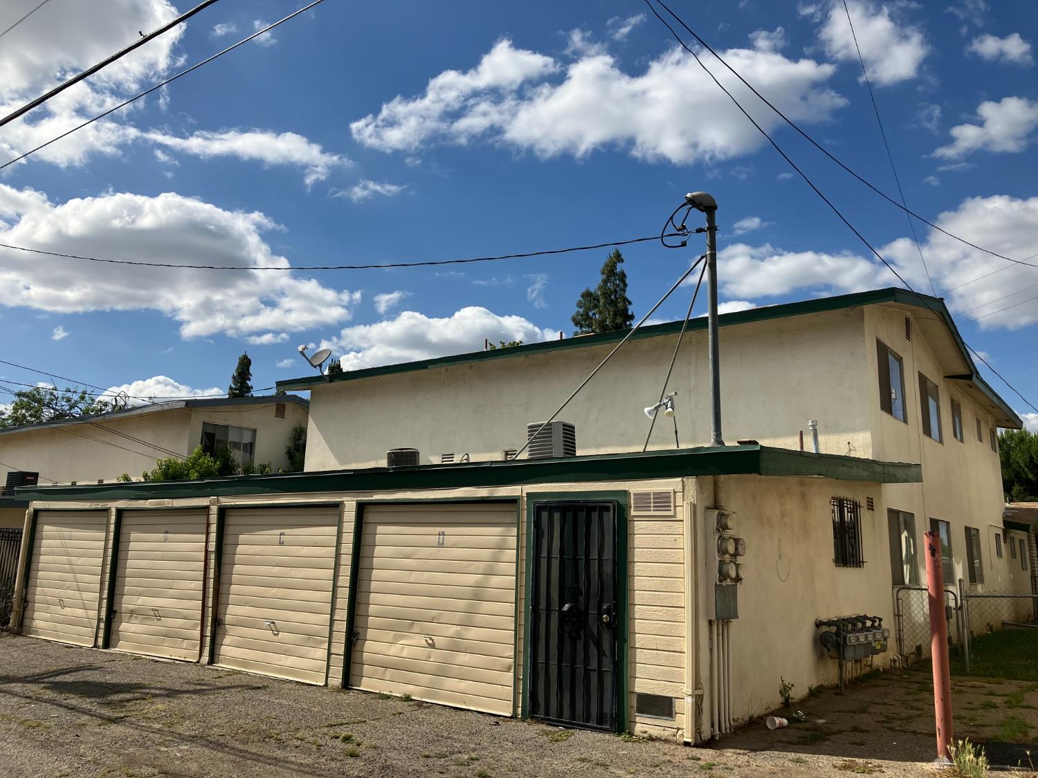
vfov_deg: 49.7
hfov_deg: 63.4
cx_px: 519
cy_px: 389
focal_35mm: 28
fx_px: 840
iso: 32
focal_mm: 3.99
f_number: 1.8
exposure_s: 1/3472
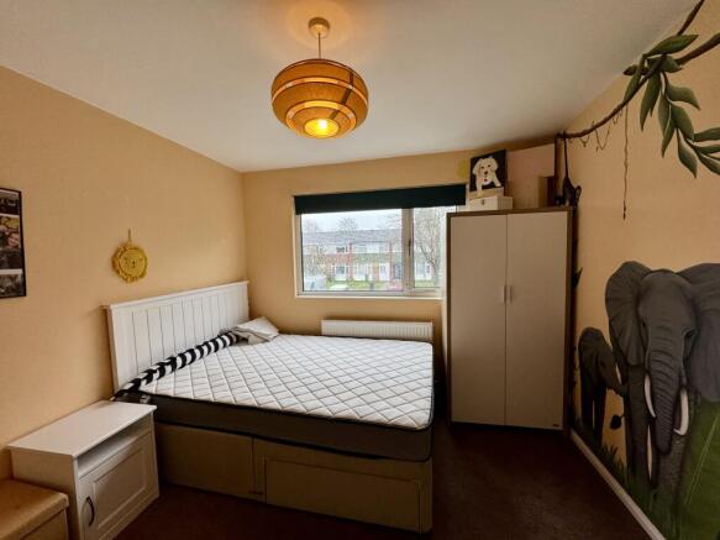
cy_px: 270
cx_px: 360
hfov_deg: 102.1
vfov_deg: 85.7
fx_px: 291
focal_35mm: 14
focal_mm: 2.22
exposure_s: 1/100
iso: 200
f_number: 2.2
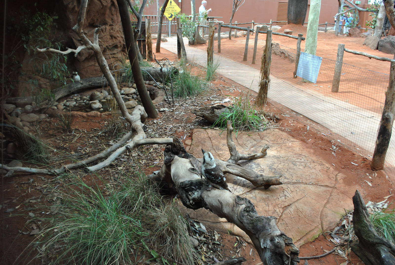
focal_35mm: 27
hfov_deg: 67.3
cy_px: 132
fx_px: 297
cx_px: 198
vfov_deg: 48.0
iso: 200
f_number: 5
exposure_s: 1/100
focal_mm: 18
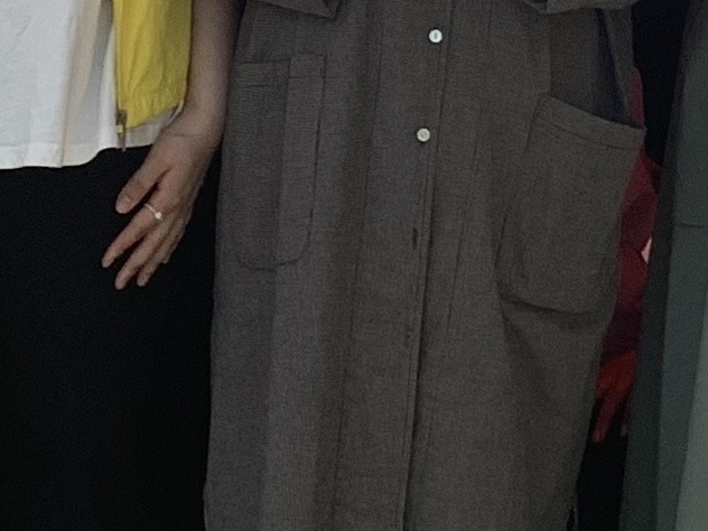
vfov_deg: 8.6
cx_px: 600
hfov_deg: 11.8
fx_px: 3395
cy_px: -449
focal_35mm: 166
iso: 25
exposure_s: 1/2114
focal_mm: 4.25
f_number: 1.8
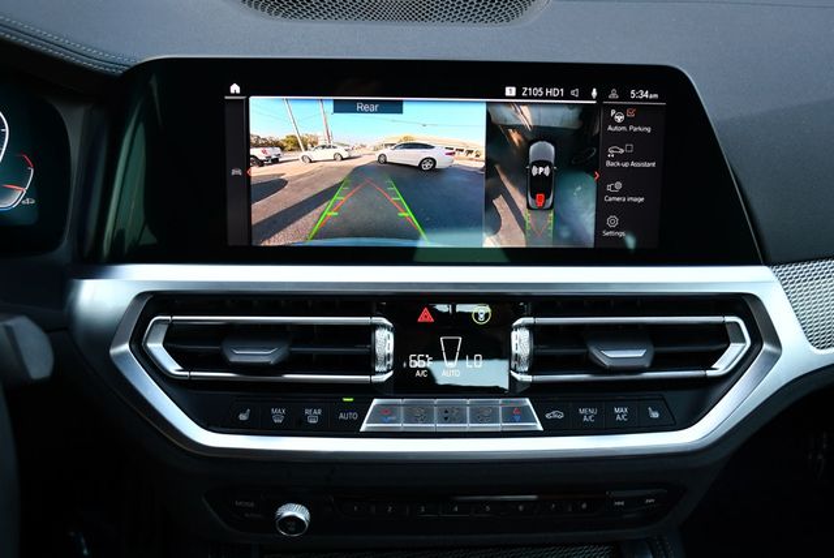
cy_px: 279
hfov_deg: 53.1
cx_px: 417
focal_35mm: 36
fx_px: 835
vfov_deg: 36.9
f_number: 3.5
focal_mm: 18
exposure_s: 1/250
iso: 500
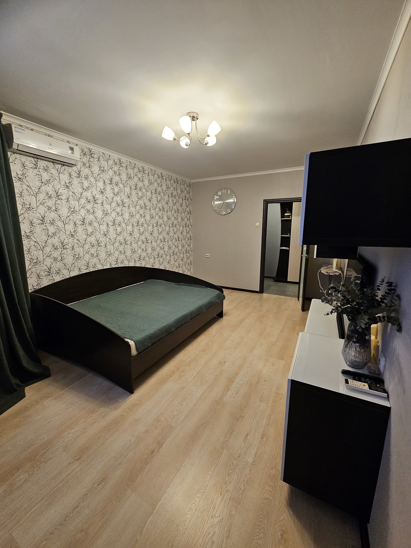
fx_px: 206
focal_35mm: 13
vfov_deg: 106.2
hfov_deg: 89.9
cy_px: 274
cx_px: 206
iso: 250
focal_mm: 2.2
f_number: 2.2
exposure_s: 1/50
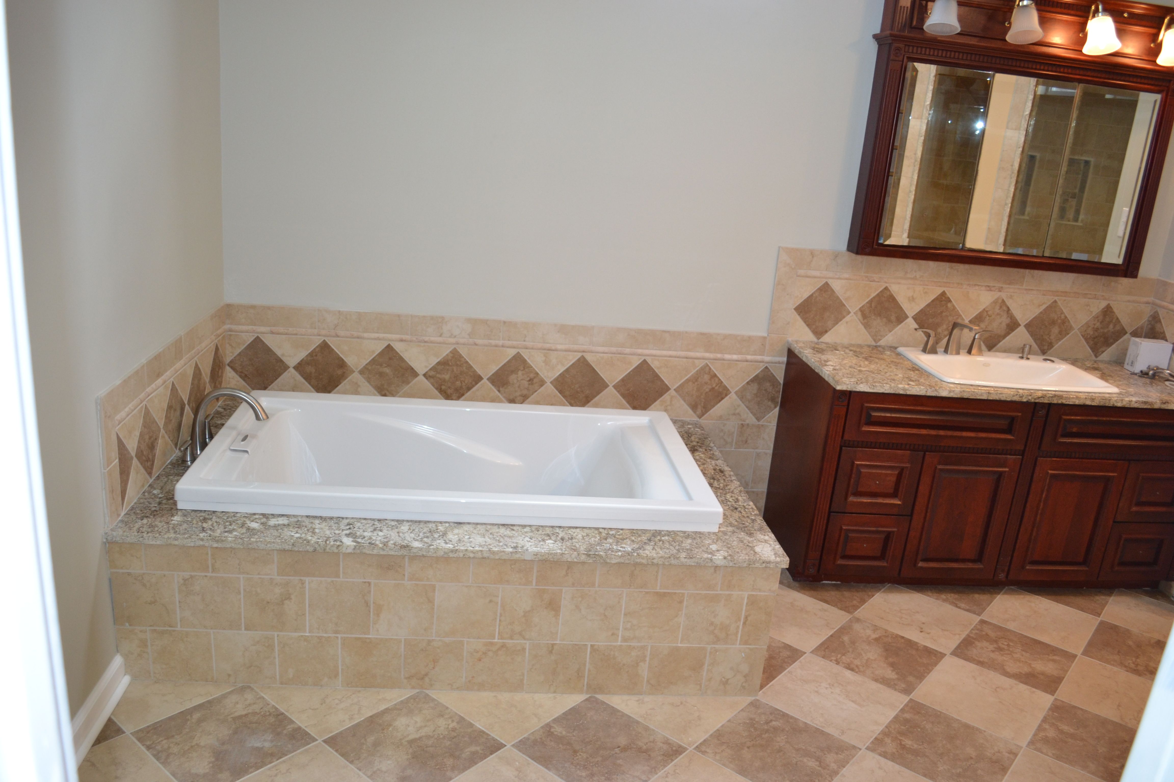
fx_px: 880
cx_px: 587
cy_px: 391
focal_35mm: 27
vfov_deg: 47.9
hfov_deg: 67.4
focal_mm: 18
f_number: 3.5
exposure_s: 1/60
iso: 560
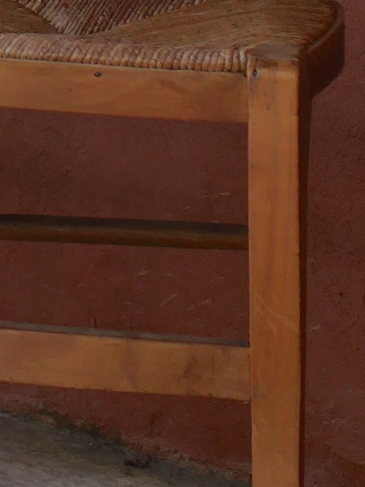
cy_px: -457
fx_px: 3713
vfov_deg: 7.2
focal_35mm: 264
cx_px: -478
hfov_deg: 5.5
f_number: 3.2
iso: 200
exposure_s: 1/400
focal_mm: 25
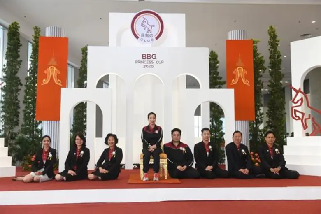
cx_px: 160
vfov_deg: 35.1
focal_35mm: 38
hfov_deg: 50.7
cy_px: 107
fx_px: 339
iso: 800
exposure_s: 1/100
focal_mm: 38
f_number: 5
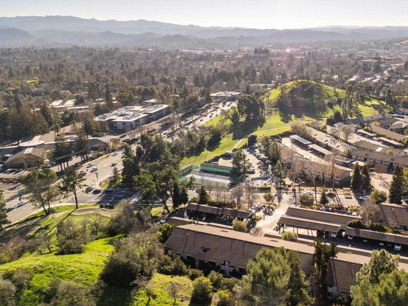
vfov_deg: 45.4
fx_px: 365
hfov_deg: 56.0
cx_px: 296
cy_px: 134
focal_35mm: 31
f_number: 2.8
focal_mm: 8.4
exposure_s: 1/3000
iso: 110
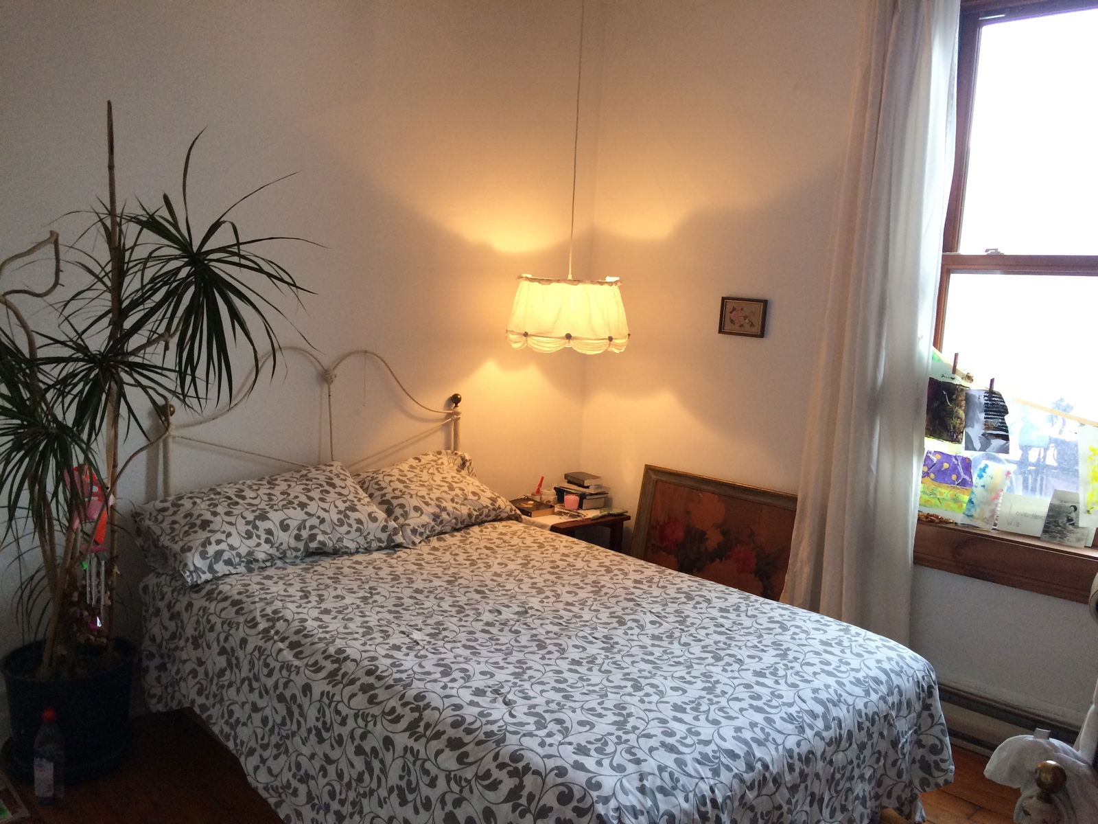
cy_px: 412
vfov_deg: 48.2
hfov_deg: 61.7
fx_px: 920
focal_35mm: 29
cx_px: 549
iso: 100
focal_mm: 4.15
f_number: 2.2
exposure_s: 1/30
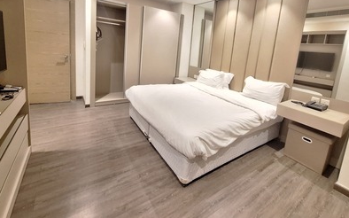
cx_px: 177
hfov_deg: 97.8
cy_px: 69
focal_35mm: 16
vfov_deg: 68.7
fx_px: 152
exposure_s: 1/20
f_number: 2.2
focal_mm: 1.74
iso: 500
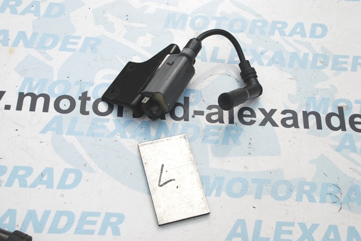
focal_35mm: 52
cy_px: 120
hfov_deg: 37.8
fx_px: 527
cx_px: 180
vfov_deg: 25.8
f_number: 9
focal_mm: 35
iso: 100
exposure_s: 1/320
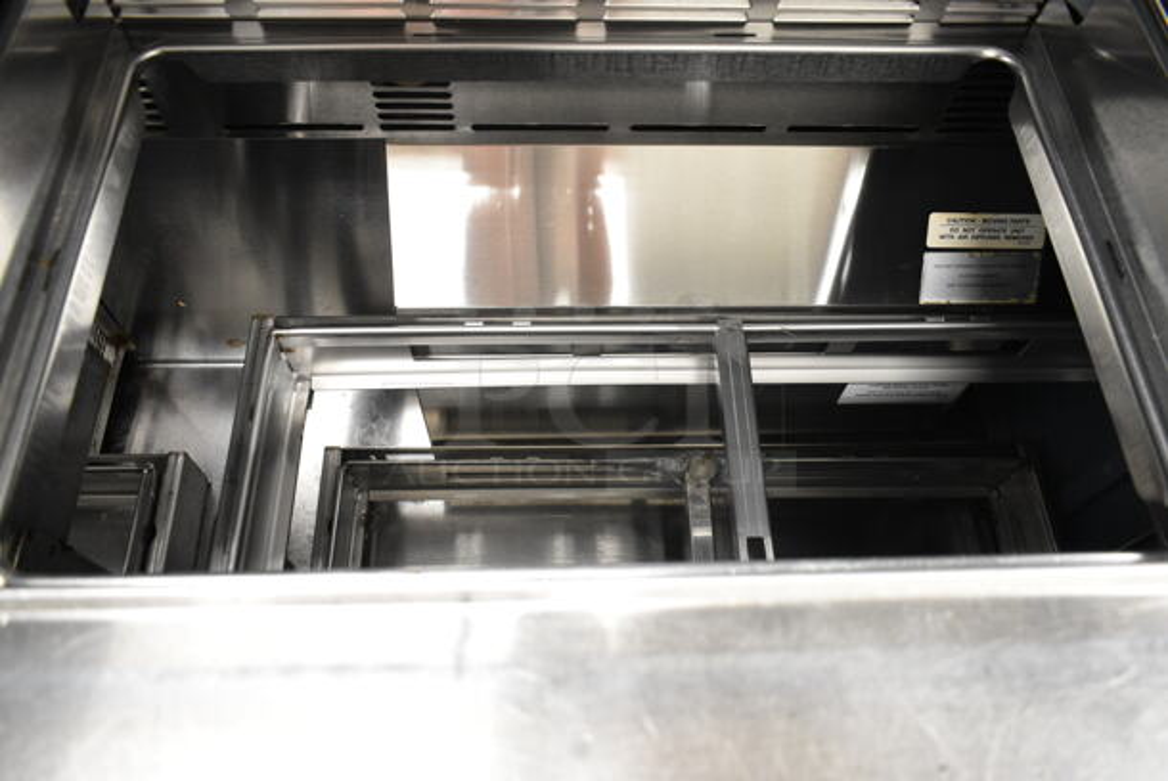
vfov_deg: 48.0
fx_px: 877
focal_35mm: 27
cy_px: 390
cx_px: 584
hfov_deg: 67.3
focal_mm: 18
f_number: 3.5
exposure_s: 1/30
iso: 1800
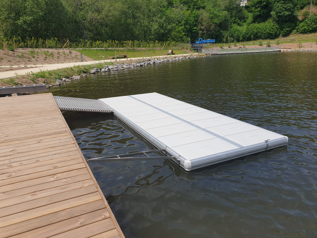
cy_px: 119
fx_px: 238
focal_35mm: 26
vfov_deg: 53.1
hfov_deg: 67.3
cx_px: 158
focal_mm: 4.3
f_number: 2.4
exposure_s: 1/2112
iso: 50
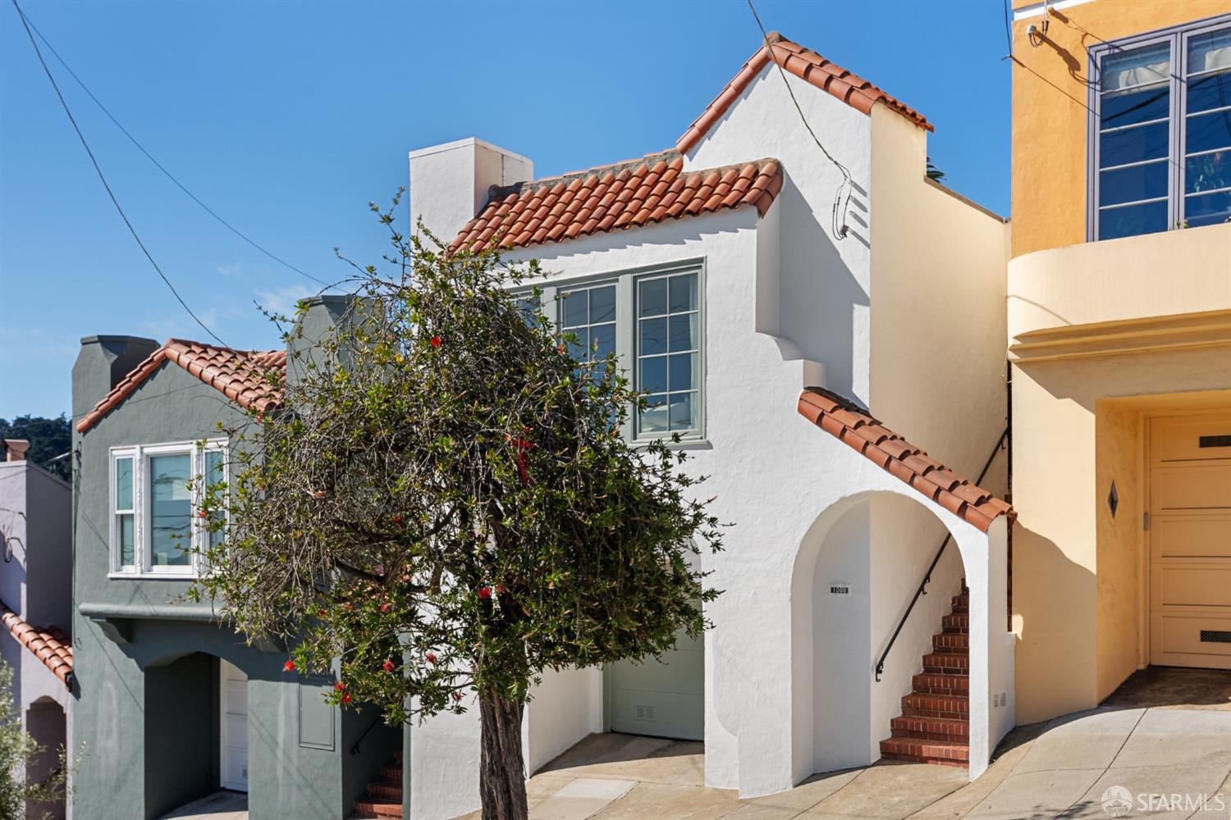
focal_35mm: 40
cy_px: 410
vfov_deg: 33.4
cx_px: 616
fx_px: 1368
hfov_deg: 48.5
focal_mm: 40
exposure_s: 1/640
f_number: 9
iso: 800
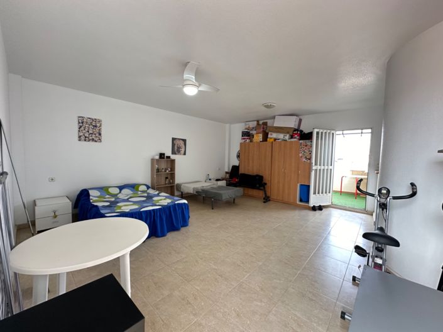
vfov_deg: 85.6
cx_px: 222
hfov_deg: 102.1
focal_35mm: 14
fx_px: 179
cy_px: 166
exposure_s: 1/99
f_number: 2.2
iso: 200
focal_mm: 2.22
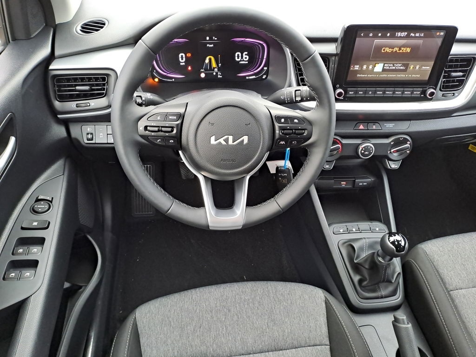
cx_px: 238
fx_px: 344
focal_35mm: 25
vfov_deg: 54.9
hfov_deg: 69.4
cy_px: 178
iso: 320
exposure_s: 1/25
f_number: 1.8
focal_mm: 4.65
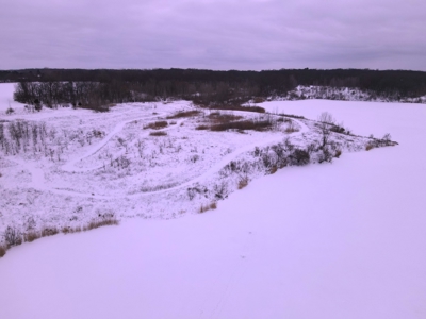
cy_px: 160
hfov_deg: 71.6
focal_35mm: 24
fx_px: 295
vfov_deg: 56.8
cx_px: 213
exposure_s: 1/120
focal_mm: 4.5
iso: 100
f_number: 2.8
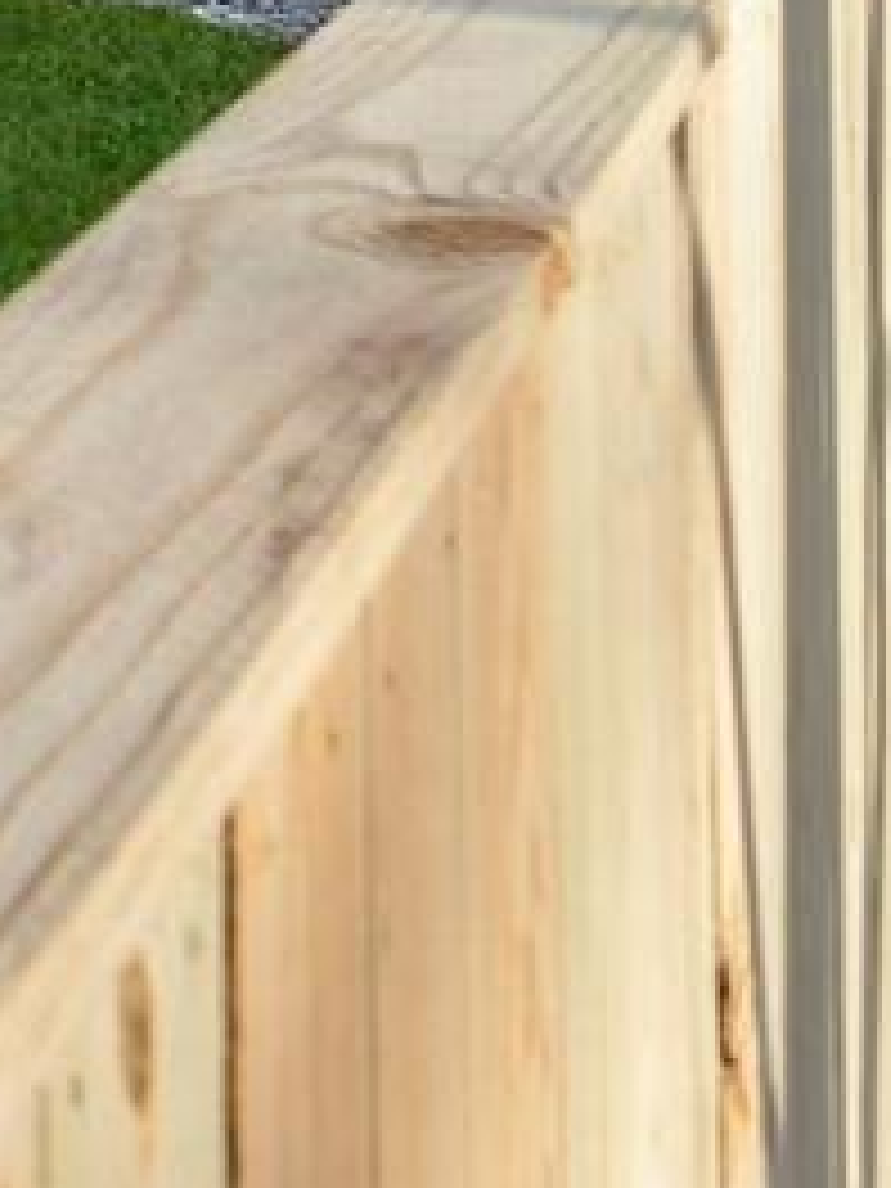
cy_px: -596
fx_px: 2883
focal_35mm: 84
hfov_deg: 9.8
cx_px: -2164
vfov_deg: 20.1
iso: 80
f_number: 6.3
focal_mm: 16
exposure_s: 1/100
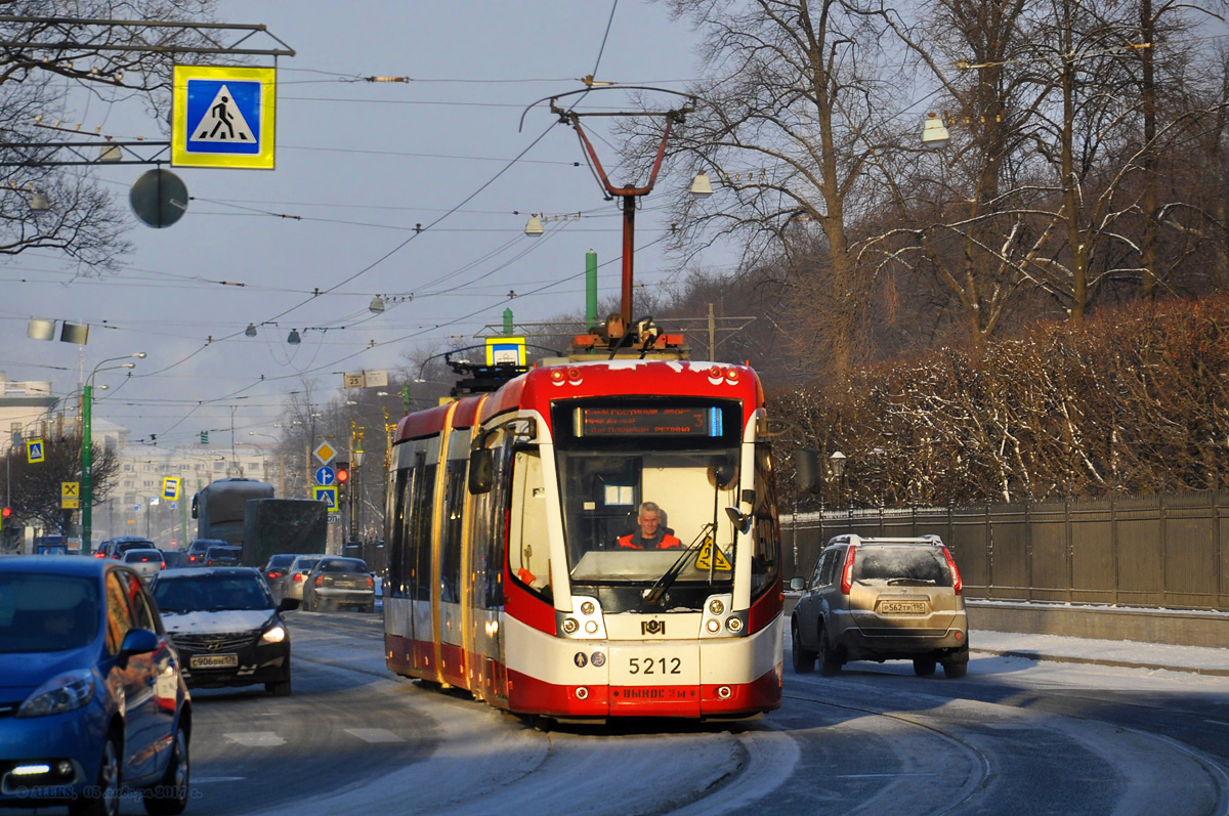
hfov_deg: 13.1
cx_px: 614
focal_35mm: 158
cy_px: 408
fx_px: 5370
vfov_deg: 8.7
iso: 200
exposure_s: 1/400
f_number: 7.1
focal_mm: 105
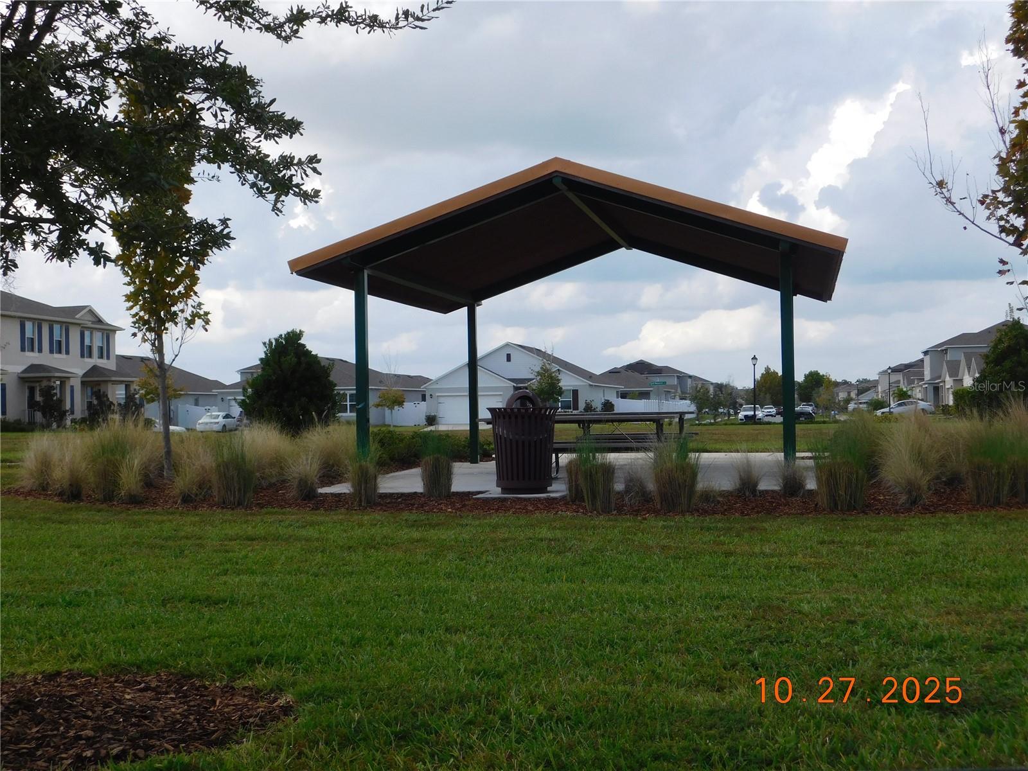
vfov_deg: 28.6
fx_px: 1515
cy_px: 386
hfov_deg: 37.5
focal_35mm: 51
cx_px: 514
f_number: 3.8
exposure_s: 1/800
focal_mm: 9
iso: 125
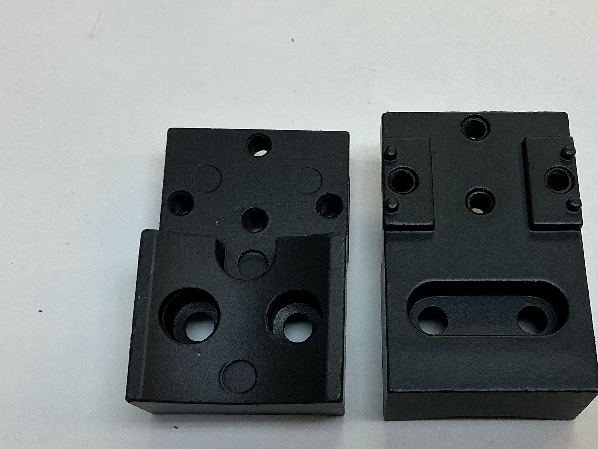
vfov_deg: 28.0
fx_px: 898
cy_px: 221
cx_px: 378
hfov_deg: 36.6
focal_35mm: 52
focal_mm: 3
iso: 32
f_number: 1.8
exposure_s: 1/120
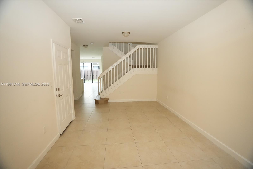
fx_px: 112
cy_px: 84
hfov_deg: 96.7
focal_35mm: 16
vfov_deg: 73.7
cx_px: 126
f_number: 2.8
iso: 5000
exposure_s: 1/250
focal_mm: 16
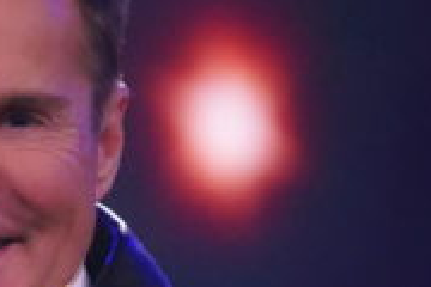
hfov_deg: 0.7
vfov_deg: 0.5
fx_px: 34441
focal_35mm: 2877
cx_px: -371
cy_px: 546
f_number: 6.3
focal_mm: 518
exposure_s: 1/320
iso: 6400
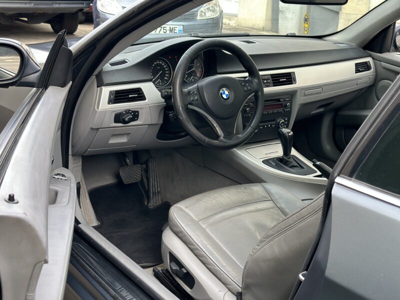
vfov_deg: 30.3
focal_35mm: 48
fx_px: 555
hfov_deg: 39.7
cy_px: 150
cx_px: 200
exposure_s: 1/204
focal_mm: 6.86
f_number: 1.78
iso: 50
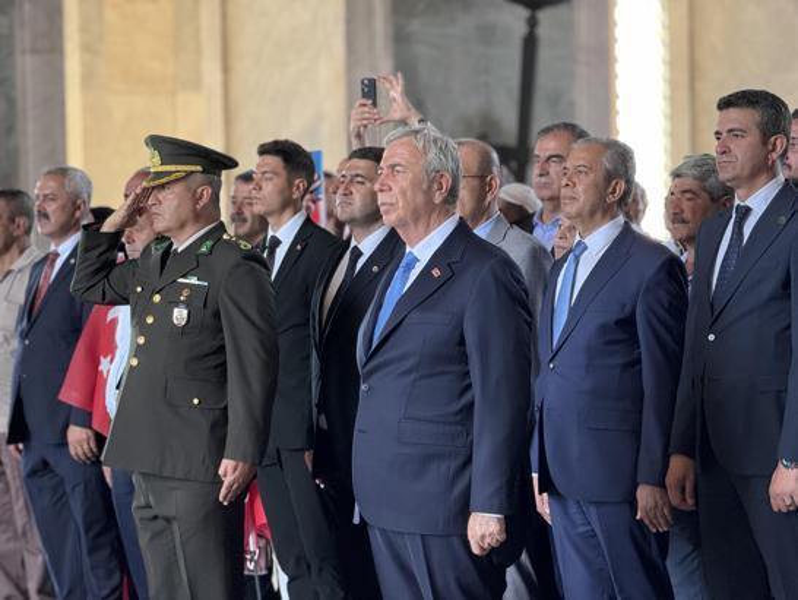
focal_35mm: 120
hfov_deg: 16.4
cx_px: 399
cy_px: 300
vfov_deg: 12.4
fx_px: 2768
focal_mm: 15.66
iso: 250
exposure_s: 1/60
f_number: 2.8
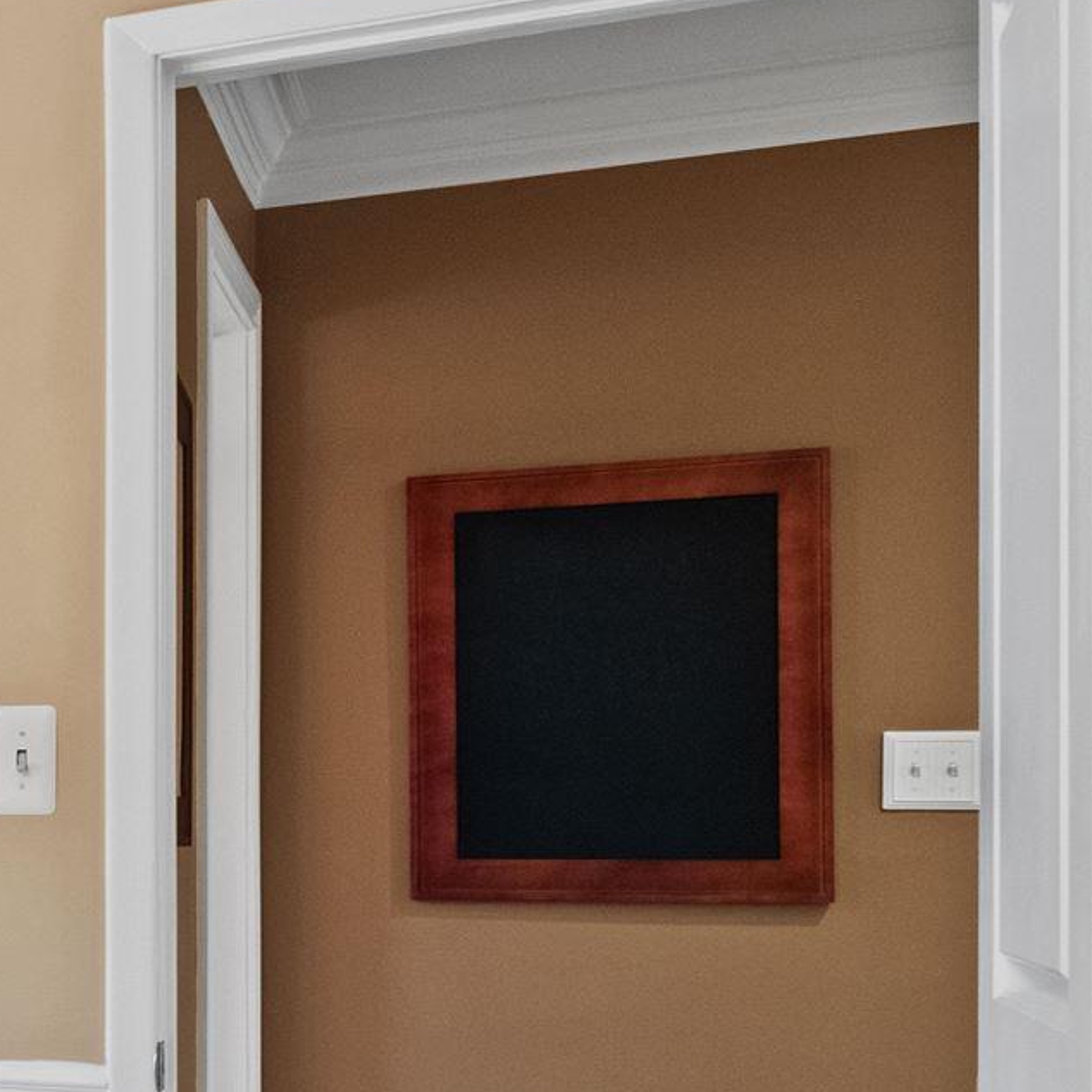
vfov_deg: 24.3
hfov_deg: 17.2
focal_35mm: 70
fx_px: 2498
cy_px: 861
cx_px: -1156
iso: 640
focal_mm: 11.3
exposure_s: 1/2
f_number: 6.4
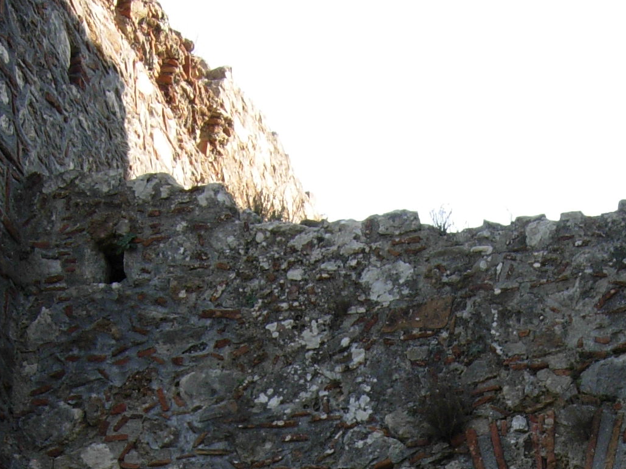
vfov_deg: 12.4
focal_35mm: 114
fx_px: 2061
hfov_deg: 17.1
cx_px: 506
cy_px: 707
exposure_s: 1/144
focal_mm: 7.5
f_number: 4.3
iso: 50
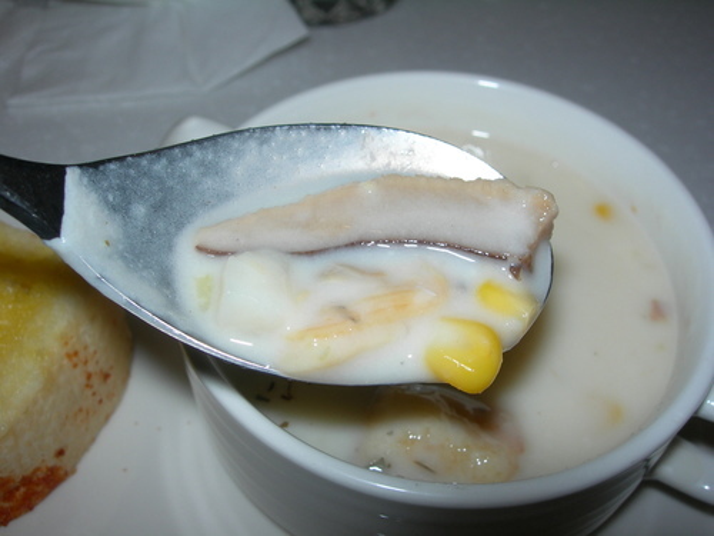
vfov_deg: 37.7
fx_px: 784
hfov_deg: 49.0
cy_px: 268
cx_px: 357
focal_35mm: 38
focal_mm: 7.8
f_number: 4.8
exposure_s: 1/60.1
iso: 50
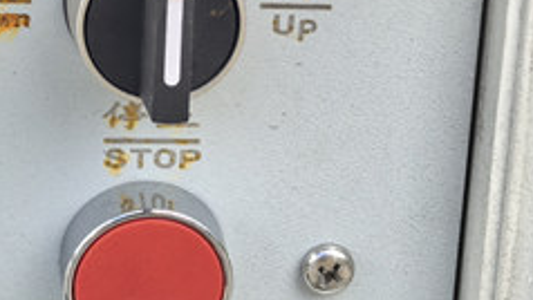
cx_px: 175
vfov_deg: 9.3
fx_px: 1809
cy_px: -78
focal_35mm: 128
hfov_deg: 16.7
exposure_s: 1/126
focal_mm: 5.75
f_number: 2
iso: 50
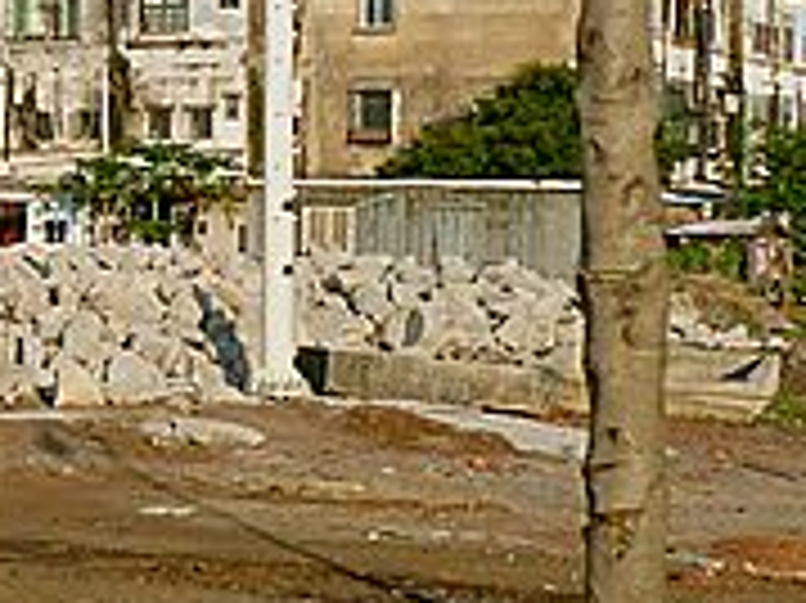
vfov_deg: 13.2
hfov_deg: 15.4
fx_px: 2606
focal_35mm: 112
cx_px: -590
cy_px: 176
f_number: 3.3
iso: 80
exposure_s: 1/400
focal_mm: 4.5
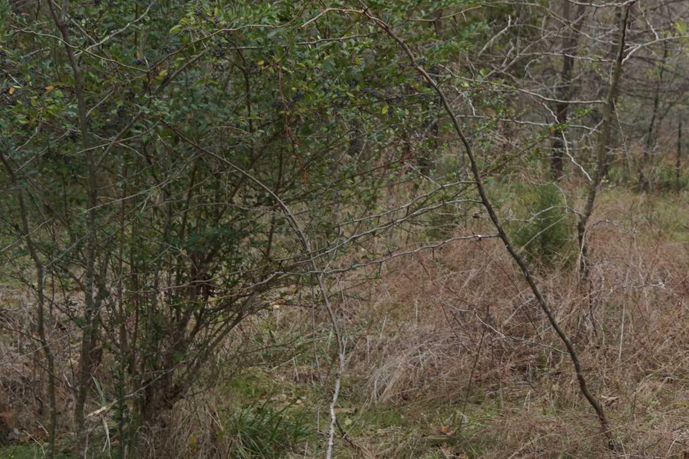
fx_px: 1608
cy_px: -6
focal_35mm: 84
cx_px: 792
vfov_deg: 15.9
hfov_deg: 22.6
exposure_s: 1/160
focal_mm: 22
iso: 125
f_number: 4
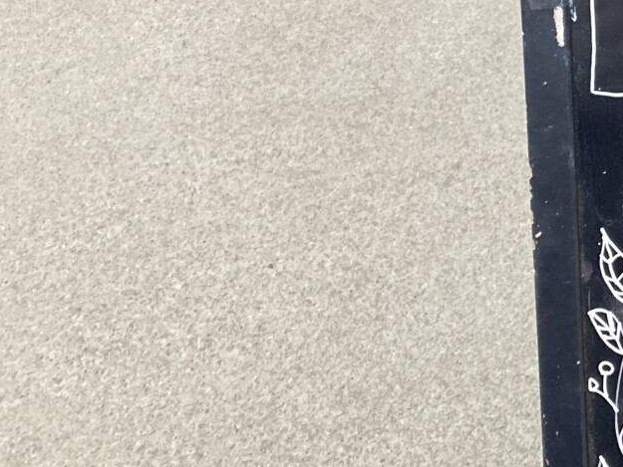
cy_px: -119
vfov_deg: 16.4
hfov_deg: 20.0
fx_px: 1548
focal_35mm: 86
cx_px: 907
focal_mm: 3.99
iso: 80
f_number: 1.8
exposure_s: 1/106
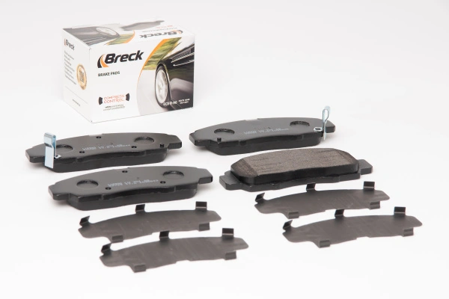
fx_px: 1122
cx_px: 224
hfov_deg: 22.6
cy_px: 150
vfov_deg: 15.2
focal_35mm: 90
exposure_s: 1/200
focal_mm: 60
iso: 100
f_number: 9.5
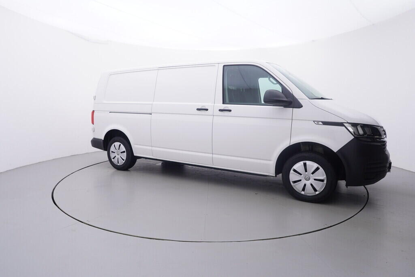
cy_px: 138
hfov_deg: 77.3
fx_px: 260
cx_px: 208
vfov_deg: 56.2
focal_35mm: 22
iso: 200
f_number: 5
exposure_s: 1/80
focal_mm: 15
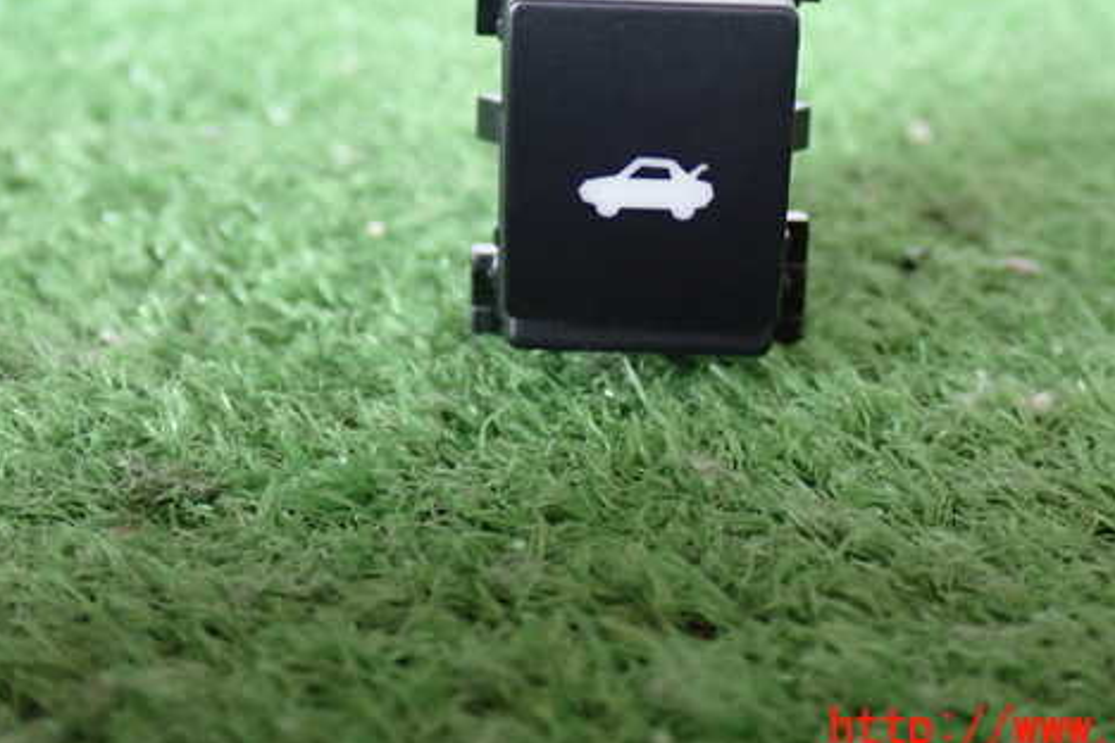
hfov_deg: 28.0
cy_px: 224
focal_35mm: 72
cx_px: 653
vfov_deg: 18.8
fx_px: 2230
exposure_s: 1/50
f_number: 3.3
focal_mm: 9.65
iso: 500
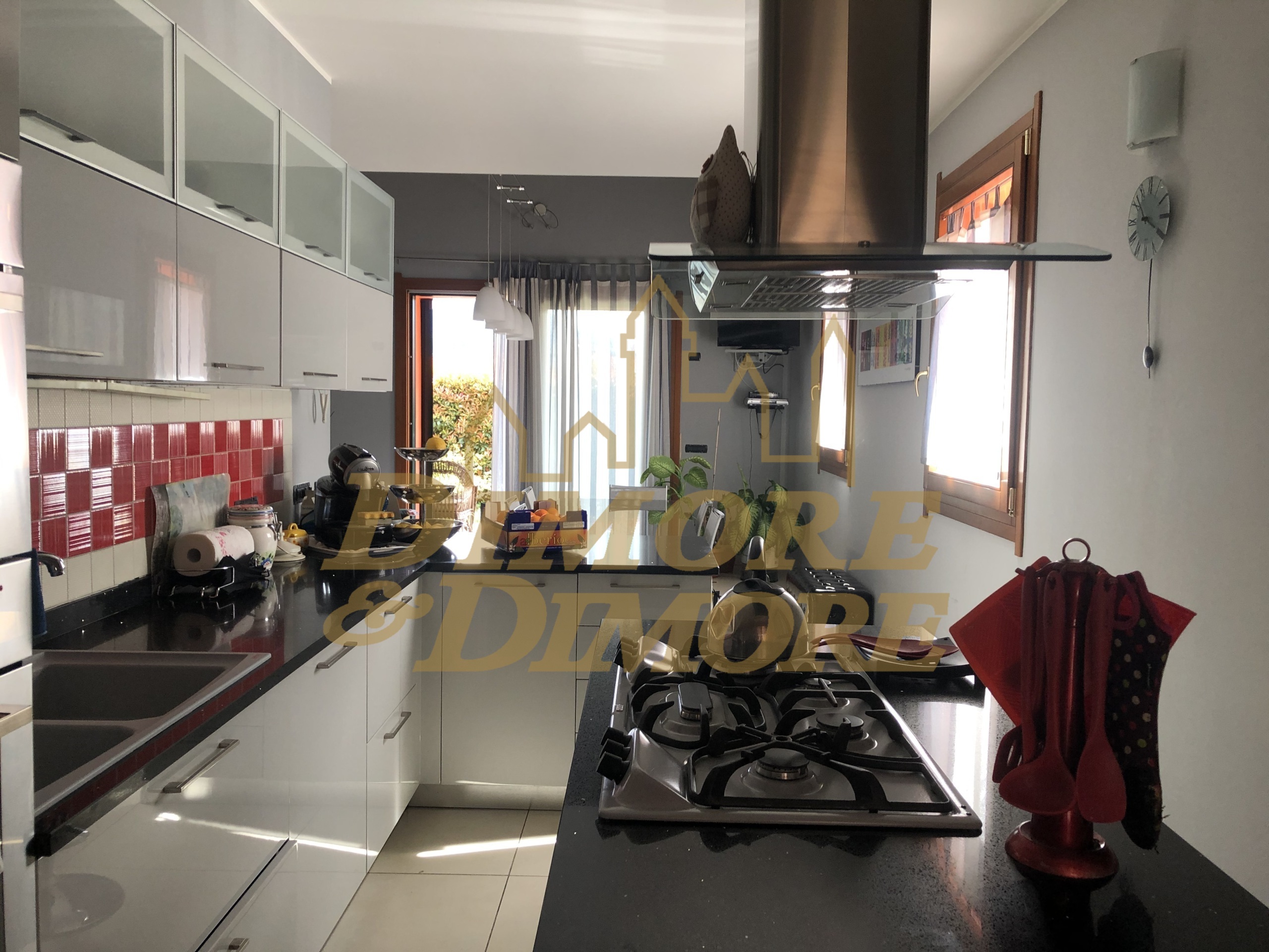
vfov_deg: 49.7
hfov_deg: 63.4
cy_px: 476
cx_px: 634
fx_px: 1026
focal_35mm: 28
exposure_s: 1/50
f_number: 1.8
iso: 32
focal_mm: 3.99
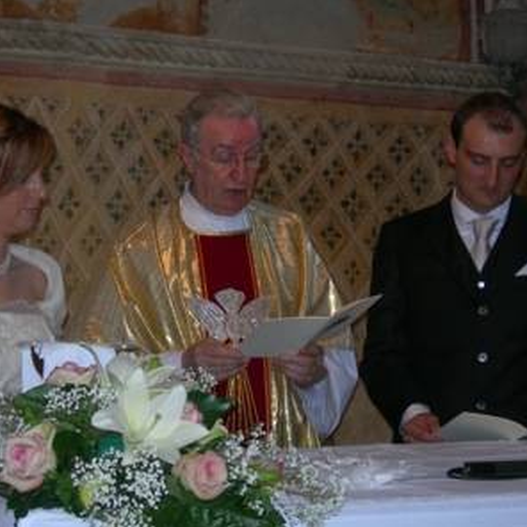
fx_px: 1481
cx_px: 228
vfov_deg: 20.2
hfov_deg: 20.2
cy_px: 264
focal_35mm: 86
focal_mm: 14.9
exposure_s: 1/60.1
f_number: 3.7
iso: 106
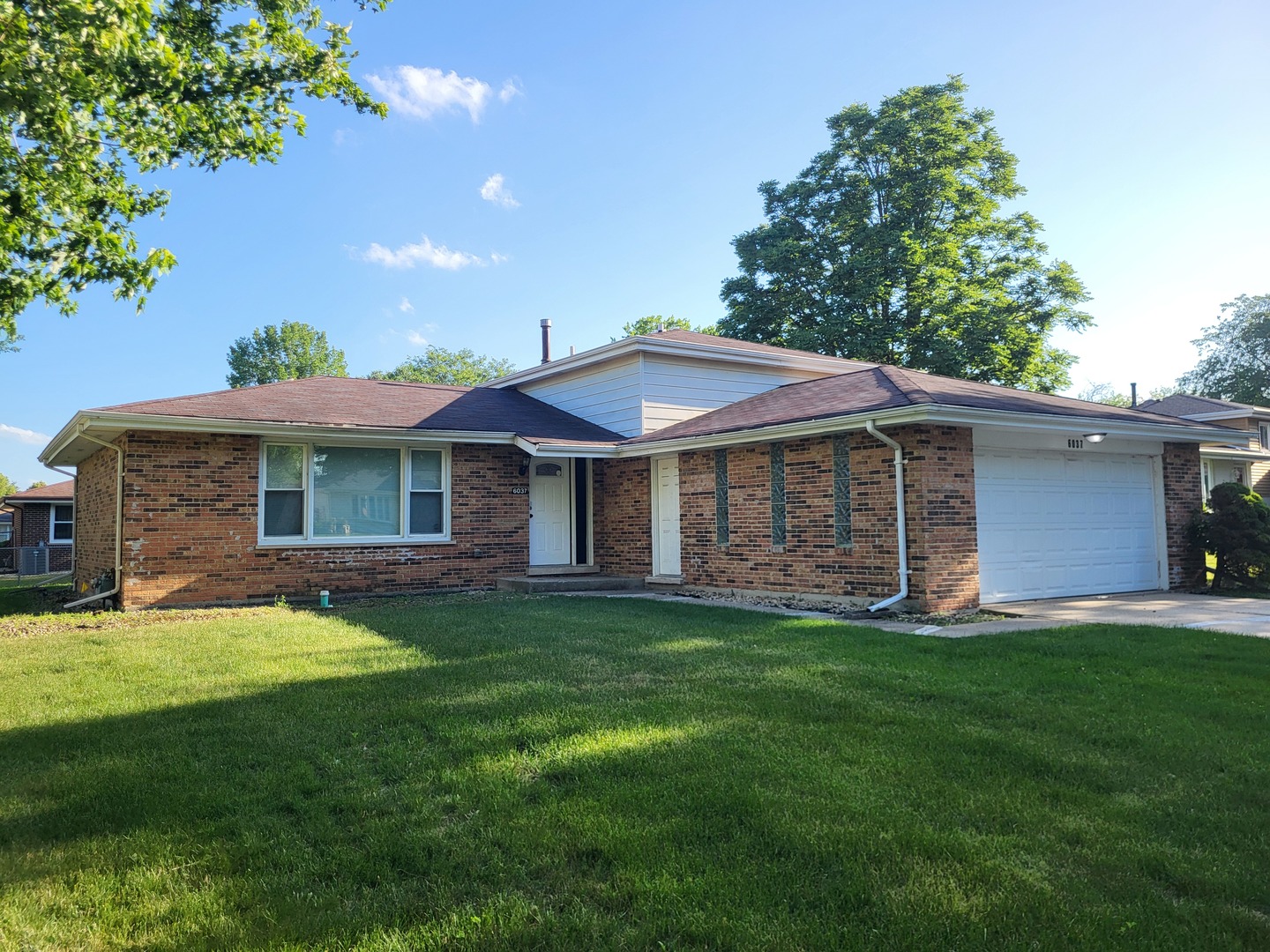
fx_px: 954
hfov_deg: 67.3
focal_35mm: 26
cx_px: 635
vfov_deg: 53.1
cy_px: 476
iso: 40
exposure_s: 1/965
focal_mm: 5.4
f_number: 1.8
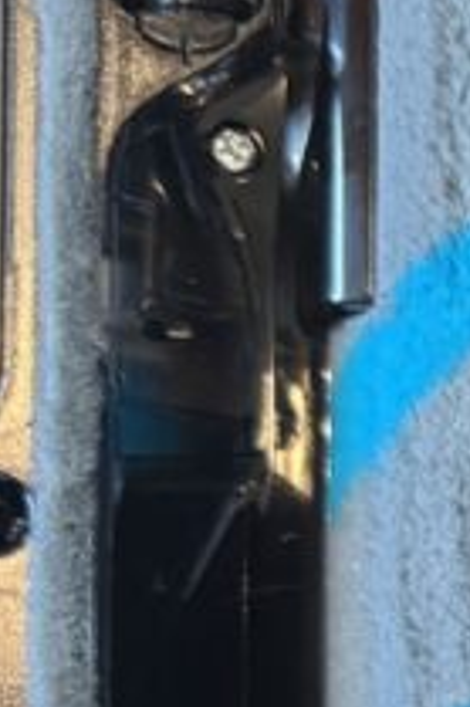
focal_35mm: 118
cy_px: 839
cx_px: 1310
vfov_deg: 16.7
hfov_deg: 9.6
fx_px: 2314
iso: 500
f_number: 1.78
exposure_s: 1/59
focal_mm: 6.76
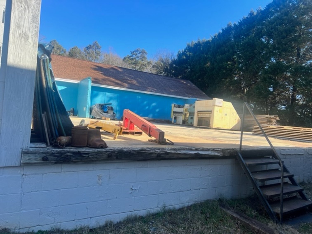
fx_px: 234
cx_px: 156
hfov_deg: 67.3
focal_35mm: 26
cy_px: 117
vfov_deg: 53.1
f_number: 1.5
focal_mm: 5.7
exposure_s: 1/1531
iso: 50
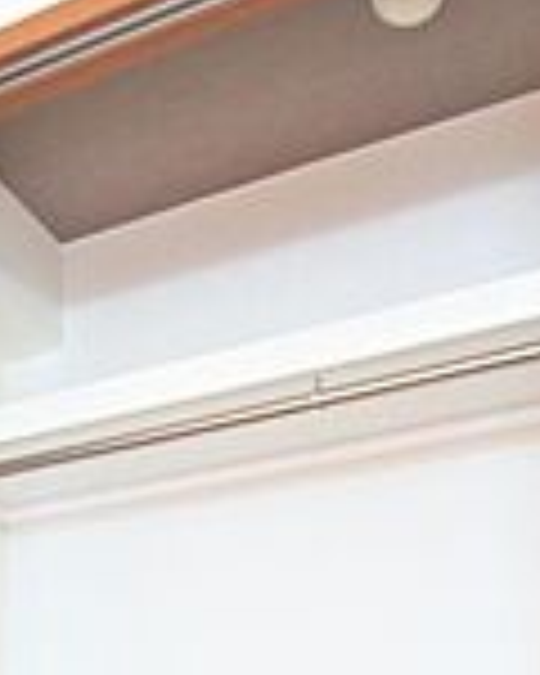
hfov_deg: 33.4
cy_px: 896
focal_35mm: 45
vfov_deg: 31.1
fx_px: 899
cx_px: 272
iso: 320
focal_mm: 10
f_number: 3.5
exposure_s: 1/30
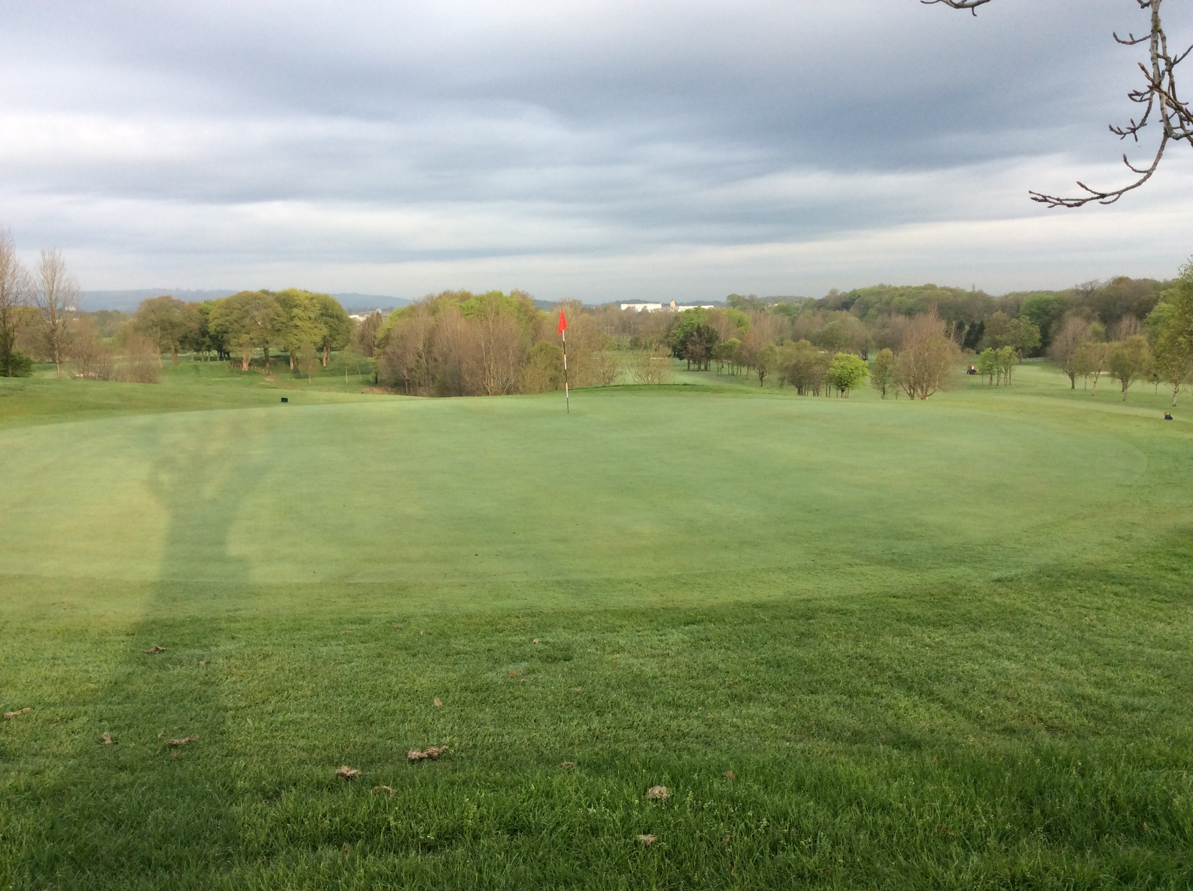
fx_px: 1101
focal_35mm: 32
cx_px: 596
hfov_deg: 56.9
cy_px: 446
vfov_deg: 44.1
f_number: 2.4
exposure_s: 1/243
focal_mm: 3.3
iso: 32
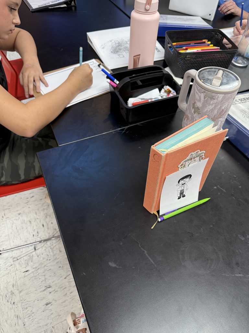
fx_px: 230
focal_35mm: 24
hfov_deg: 56.8
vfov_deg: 71.6
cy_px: 166
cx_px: 124
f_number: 1.78
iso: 250
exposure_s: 1/60
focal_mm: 6.76
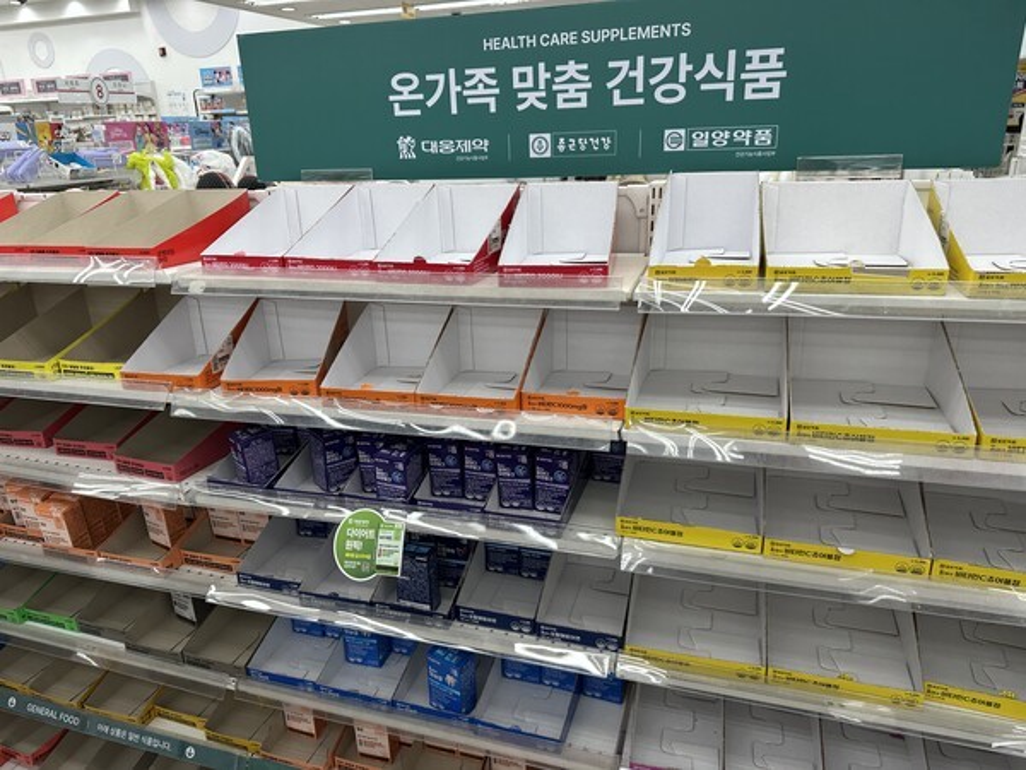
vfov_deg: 56.8
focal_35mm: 24
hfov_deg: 71.6
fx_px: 711
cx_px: 513
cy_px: 385
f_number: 1.78
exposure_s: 1/253
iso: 80
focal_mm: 6.86
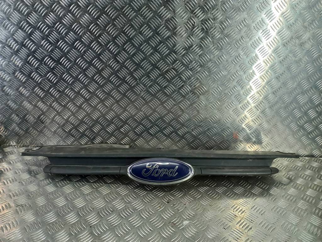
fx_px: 233
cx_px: 161
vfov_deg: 54.9
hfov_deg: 69.4
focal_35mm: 25
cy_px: 121
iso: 50
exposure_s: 1/60
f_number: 1.8
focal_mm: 4.6
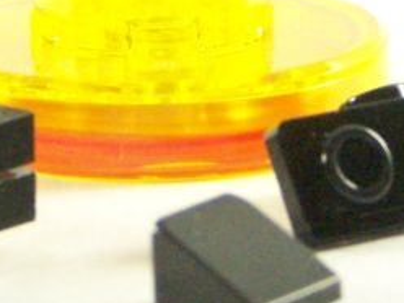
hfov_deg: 5.1
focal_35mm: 388
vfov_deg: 3.8
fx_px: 4528
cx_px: 91
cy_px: -199
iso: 400
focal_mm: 15.6
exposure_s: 1/60
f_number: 3.2
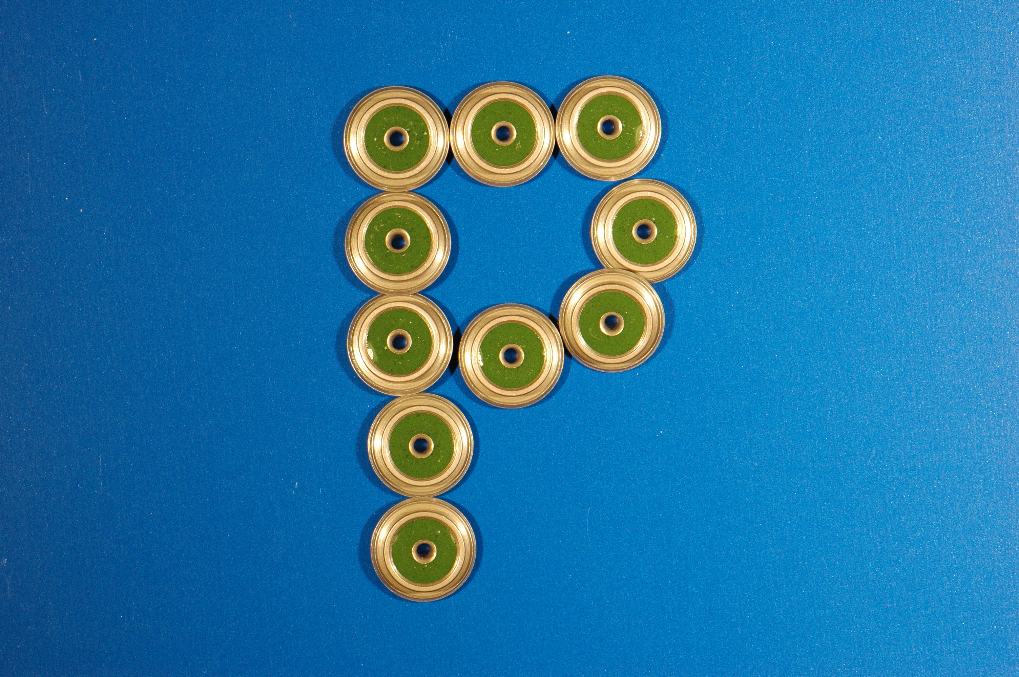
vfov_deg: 8.7
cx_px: 510
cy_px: 338
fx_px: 4454
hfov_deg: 13.1
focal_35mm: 158
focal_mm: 105
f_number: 7.1
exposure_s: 1/250
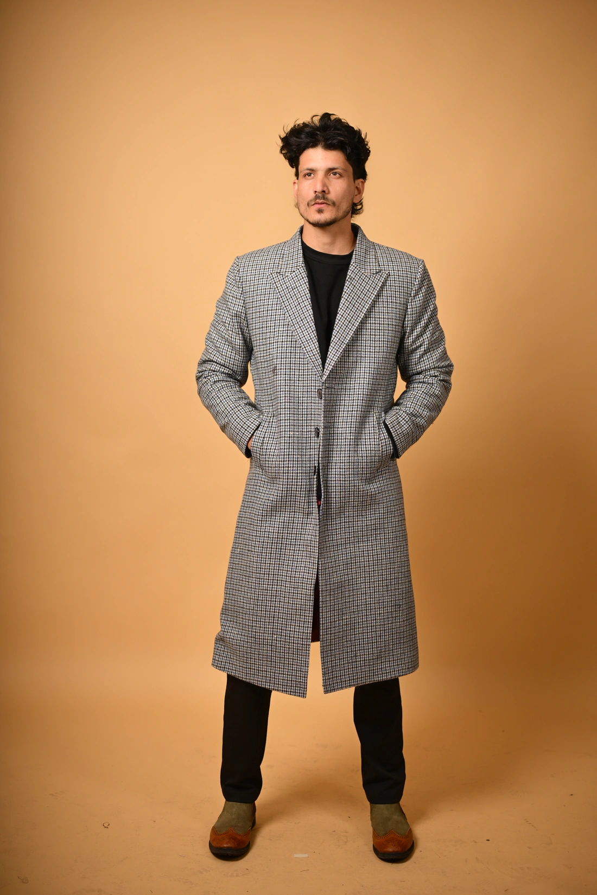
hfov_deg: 27.0
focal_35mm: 50
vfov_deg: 39.6
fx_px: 1244
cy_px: 448
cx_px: 298
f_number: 2.2
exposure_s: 1/1000
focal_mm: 50
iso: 160
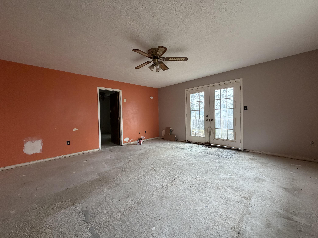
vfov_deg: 85.7
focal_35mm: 14
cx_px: 159
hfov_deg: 102.1
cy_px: 119
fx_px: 129
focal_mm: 2.22
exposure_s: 1/120
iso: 250
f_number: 2.2
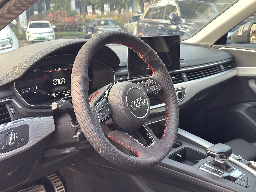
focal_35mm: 48
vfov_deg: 30.3
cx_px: 128
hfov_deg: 39.7
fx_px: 355
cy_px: 96
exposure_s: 1/60
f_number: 1.78
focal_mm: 6.86
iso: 200
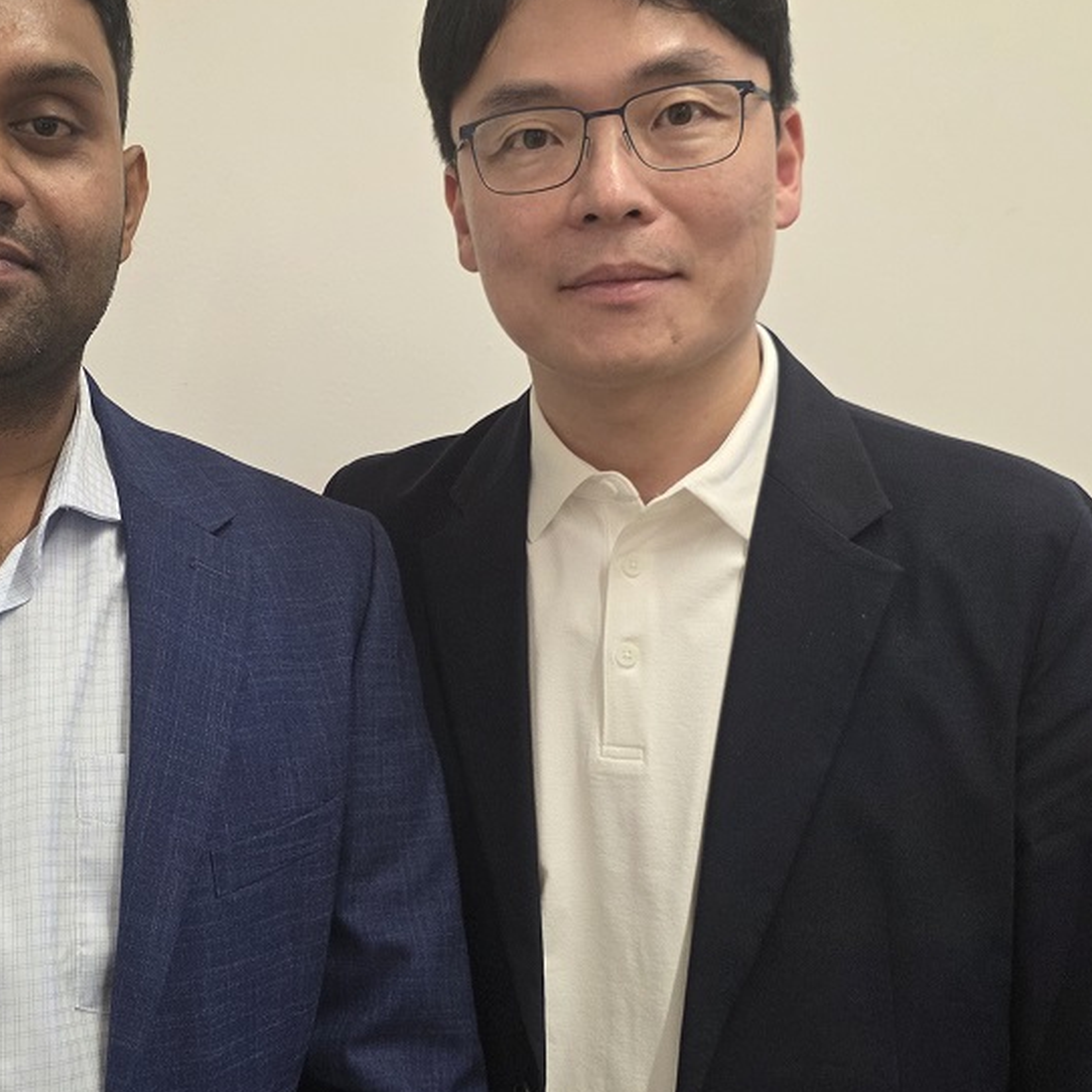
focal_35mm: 50
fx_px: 1785
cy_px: 462
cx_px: 324
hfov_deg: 33.6
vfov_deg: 34.0
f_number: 1.7
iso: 320
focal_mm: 6.3
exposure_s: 1/100
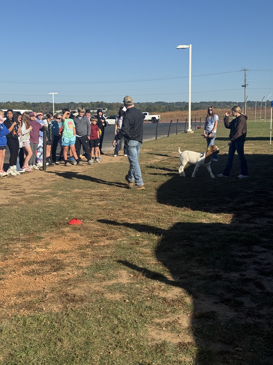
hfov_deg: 30.3
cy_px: 182
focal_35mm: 48
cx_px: 136
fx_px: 505
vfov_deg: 39.7
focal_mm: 6.76
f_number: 1.78
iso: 64
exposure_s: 1/5848
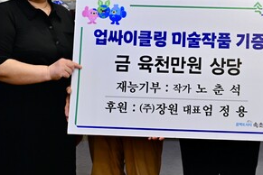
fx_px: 694
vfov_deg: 14.3
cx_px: 191
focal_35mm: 95
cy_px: 27
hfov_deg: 21.3
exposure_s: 1/160
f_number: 4
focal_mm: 46
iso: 800
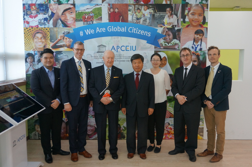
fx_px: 220
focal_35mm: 32
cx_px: 126
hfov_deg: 59.6
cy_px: 84
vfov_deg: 41.6
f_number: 4
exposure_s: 1/160
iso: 1000
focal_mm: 21
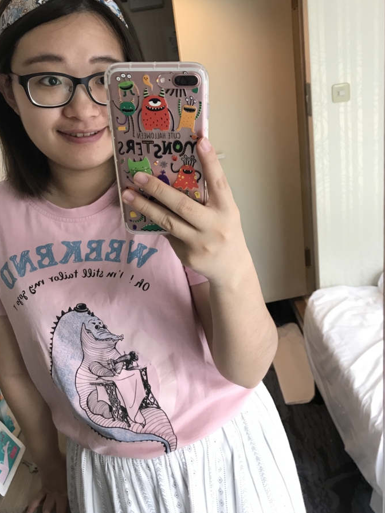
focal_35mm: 32
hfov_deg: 44.1
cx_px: 175
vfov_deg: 56.8
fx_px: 475
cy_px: 251
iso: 40
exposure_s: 1/24
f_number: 1.8
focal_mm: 3.99
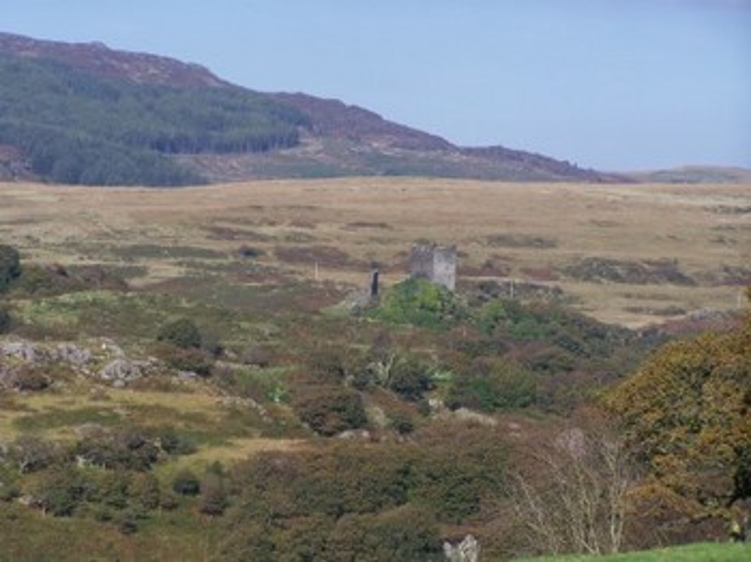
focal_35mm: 169
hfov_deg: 11.7
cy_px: 281
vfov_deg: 8.8
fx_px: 3664
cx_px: 376
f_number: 4.5
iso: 64
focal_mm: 28
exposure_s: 1/500
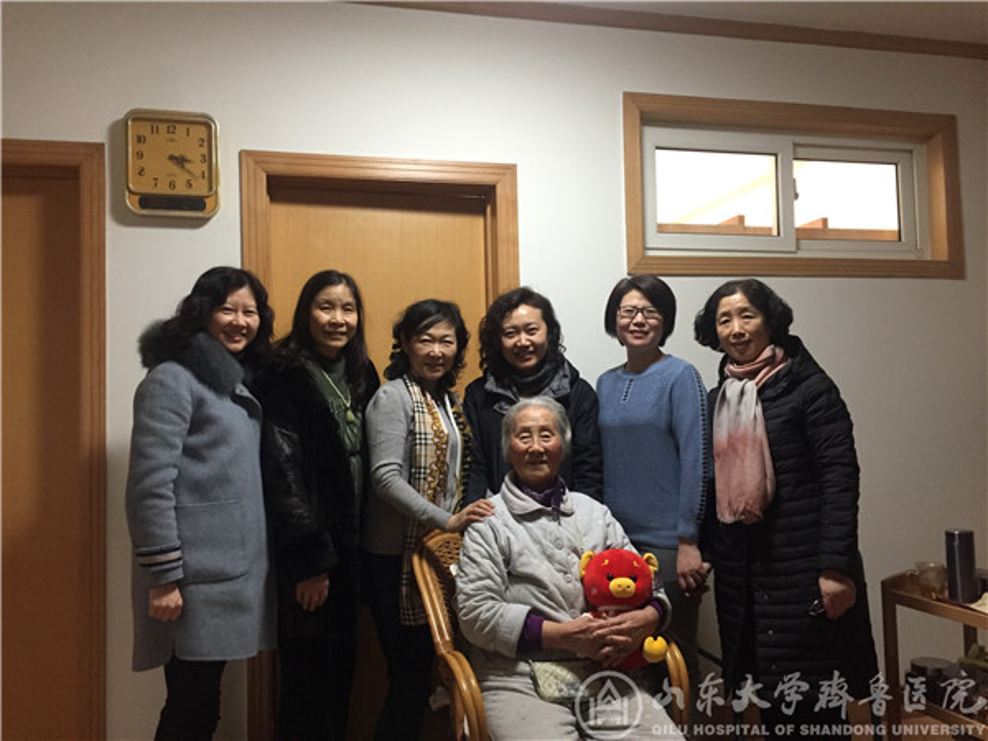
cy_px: 370
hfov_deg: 61.7
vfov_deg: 48.2
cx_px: 494
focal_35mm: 29
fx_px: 828
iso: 250
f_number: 2.2
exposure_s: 1/20
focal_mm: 4.15
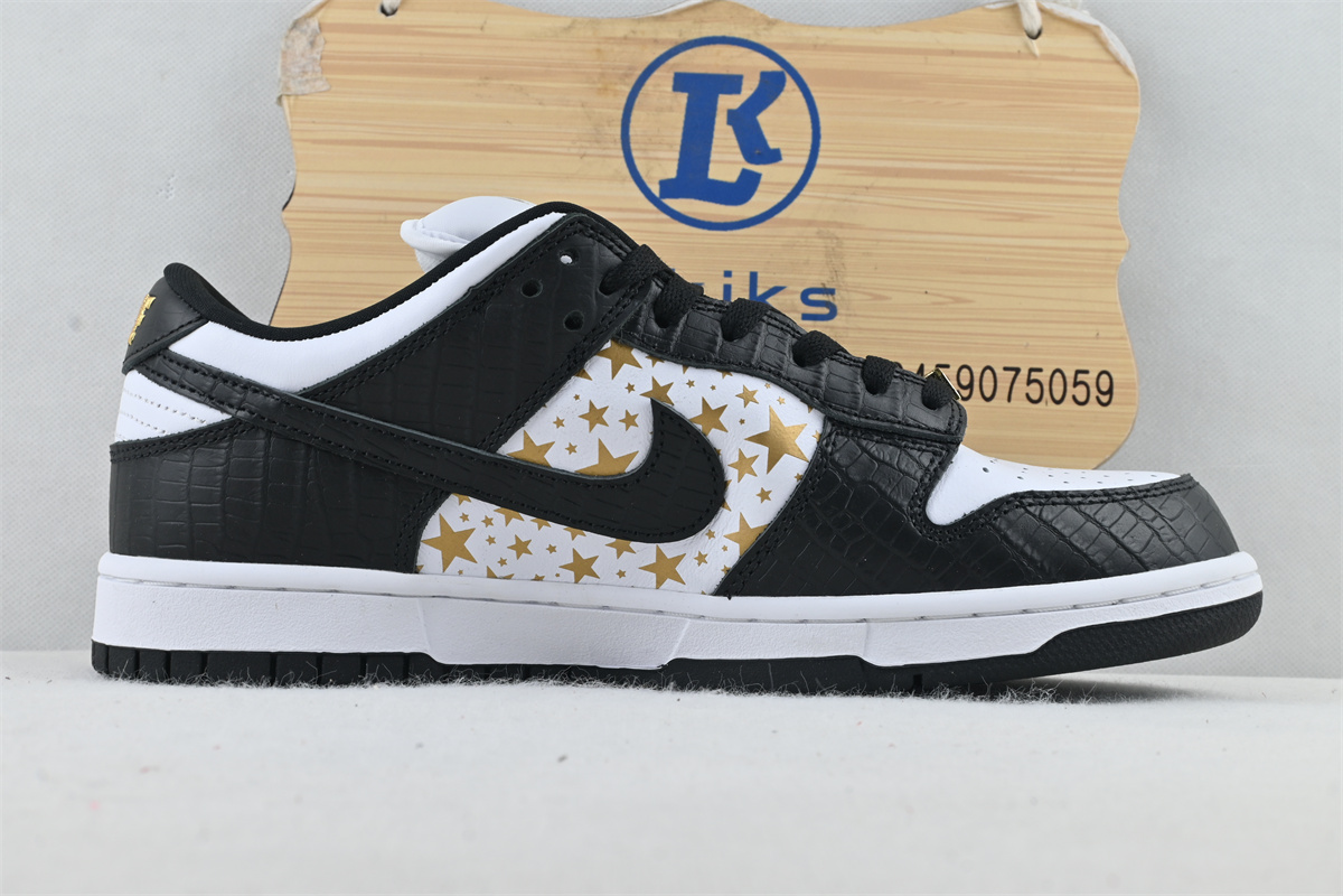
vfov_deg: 27.7
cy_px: 448
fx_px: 1819
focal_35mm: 49
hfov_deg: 40.5
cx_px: 672
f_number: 10
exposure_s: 1/15
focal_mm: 32.5
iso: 100
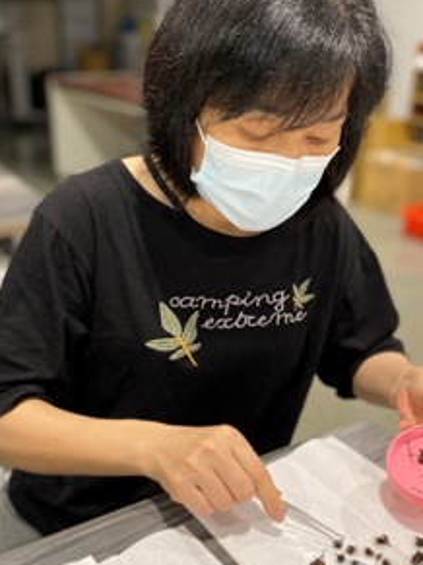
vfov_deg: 46.7
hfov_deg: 35.9
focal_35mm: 40
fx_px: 652
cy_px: 315
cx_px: 198
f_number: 1.8
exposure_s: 1/60
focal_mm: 4.25
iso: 125
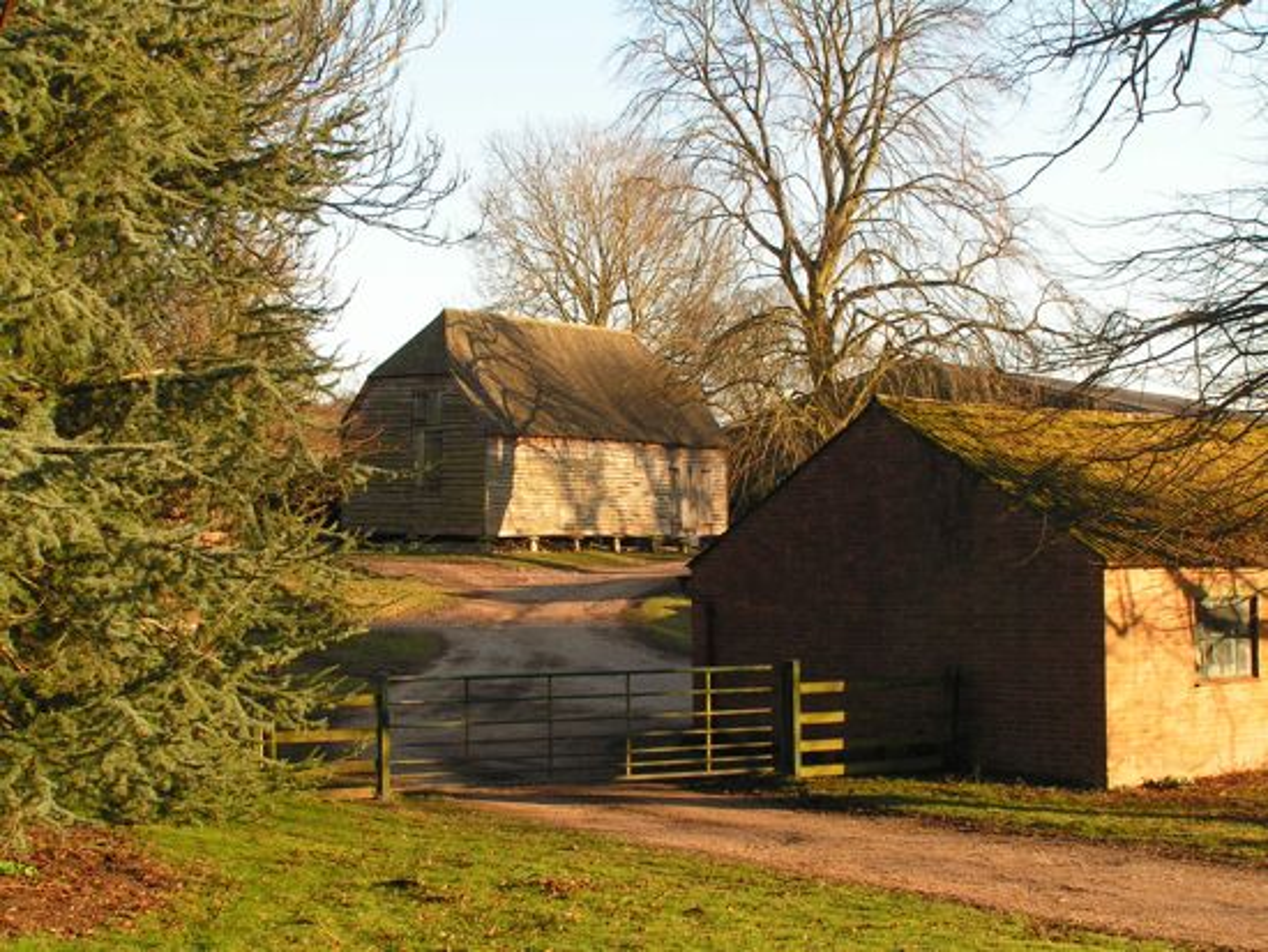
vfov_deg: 24.8
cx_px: 634
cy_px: 476
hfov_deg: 32.7
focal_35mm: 59
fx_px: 2162
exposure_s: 1/60
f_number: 5.6
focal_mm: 9.9
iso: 50
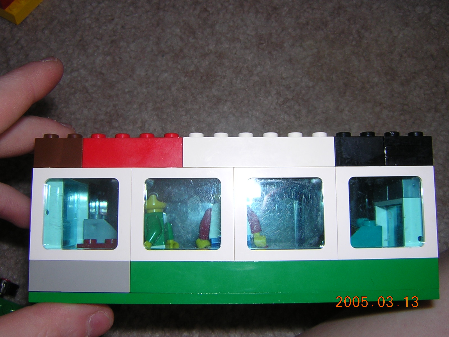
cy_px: 168
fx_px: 467
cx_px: 224
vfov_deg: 39.7
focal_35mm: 36
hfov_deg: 51.4
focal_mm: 4.7
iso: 100
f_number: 5.2
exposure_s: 1/60.1
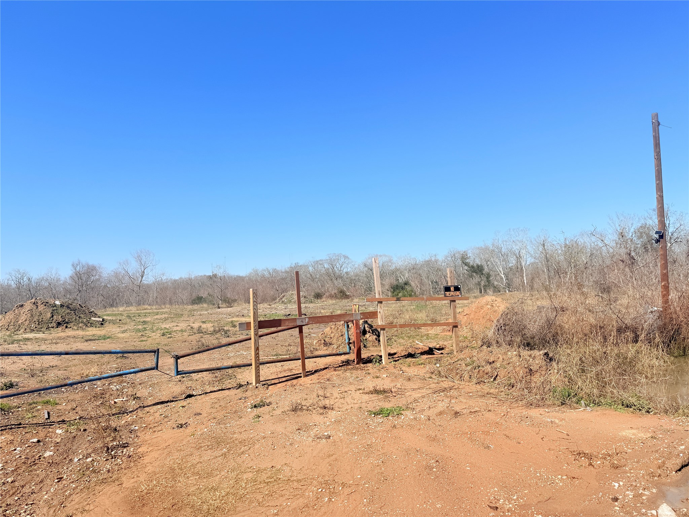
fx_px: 478
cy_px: 258
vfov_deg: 56.8
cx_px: 344
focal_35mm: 24
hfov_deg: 71.6
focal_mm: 6.76
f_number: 1.78
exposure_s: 1/6711
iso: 80
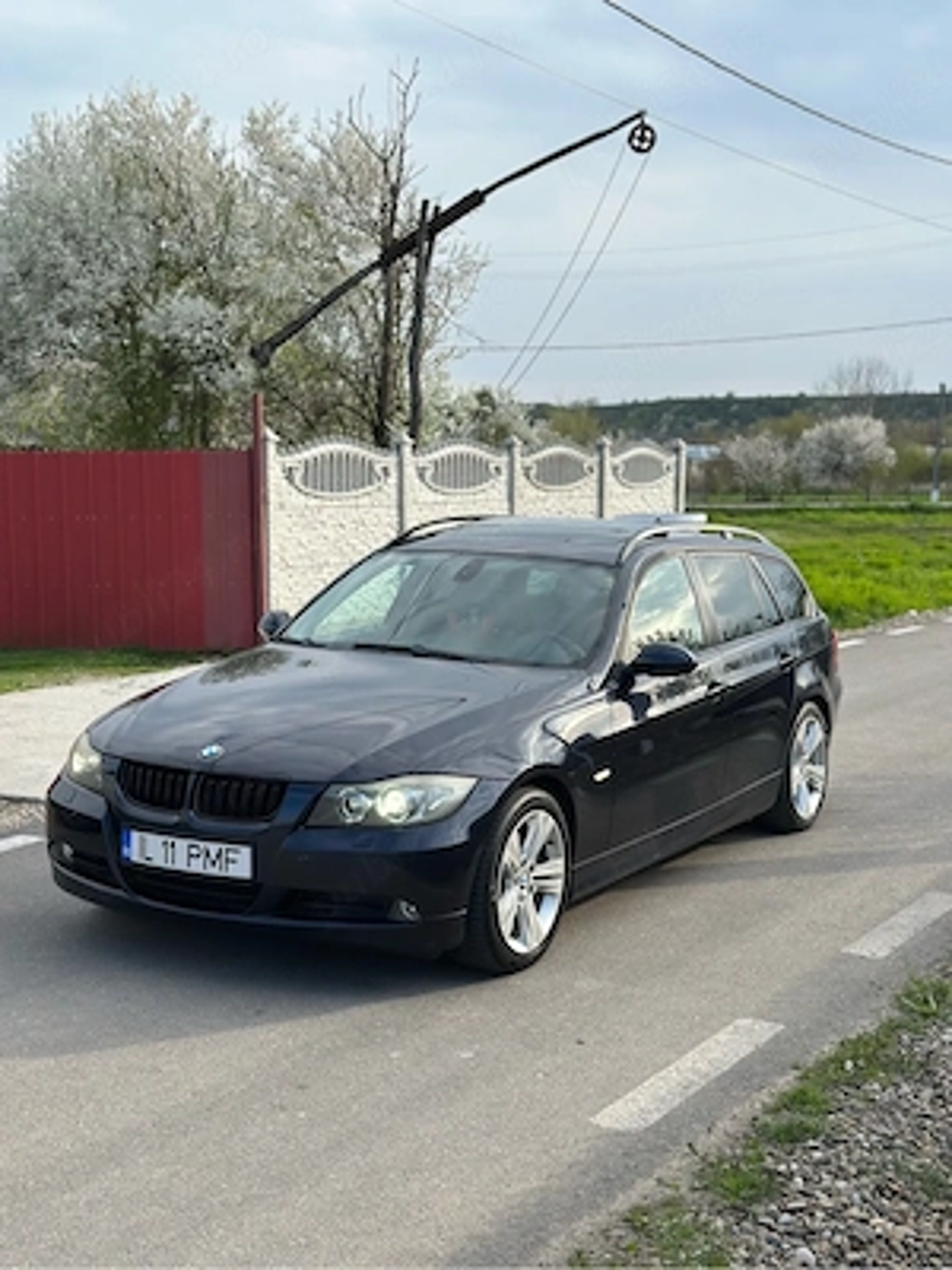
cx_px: 476
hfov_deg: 30.3
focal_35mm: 48
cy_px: 635
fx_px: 1760
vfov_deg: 39.7
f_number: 1.78
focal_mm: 6.86
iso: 80
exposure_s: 1/2070
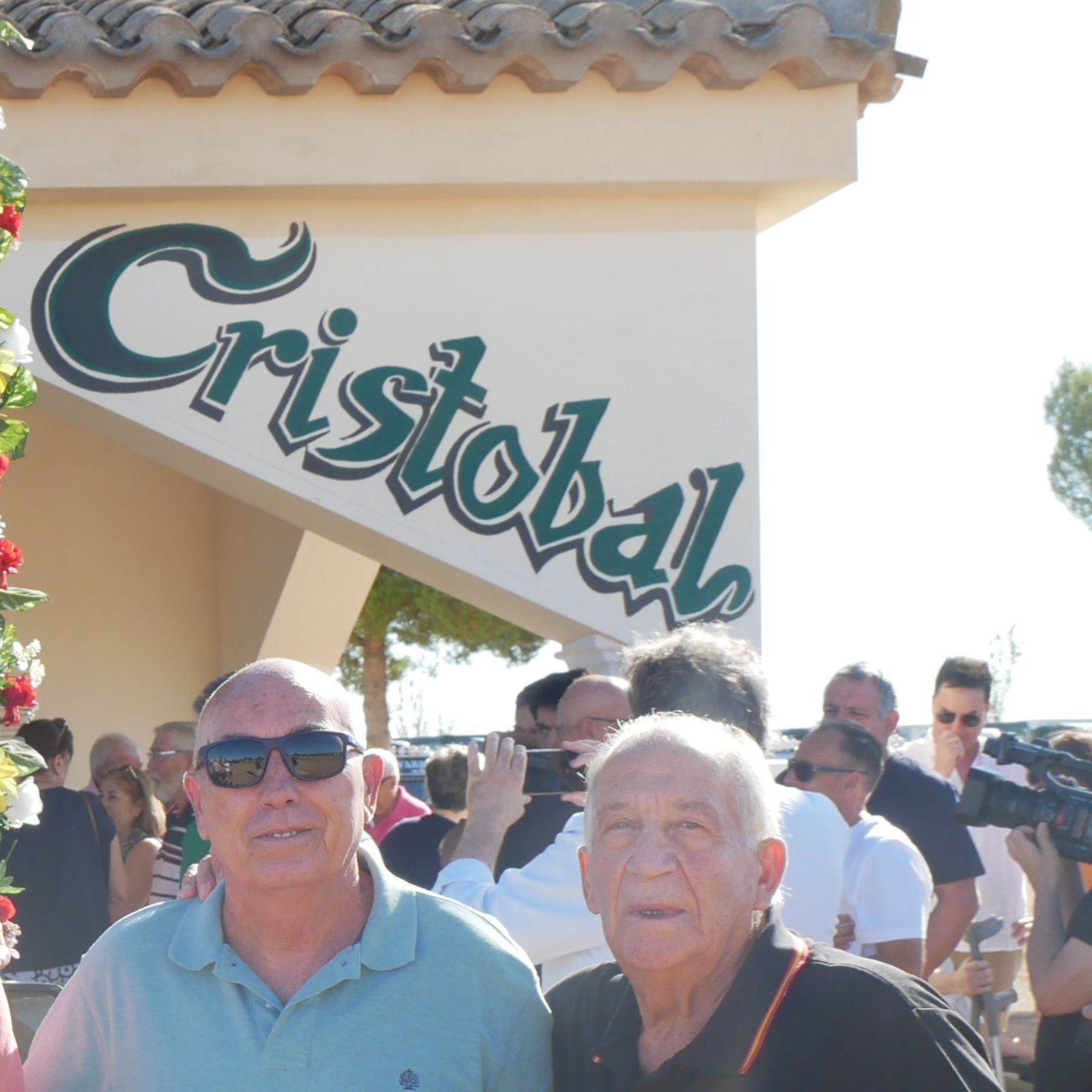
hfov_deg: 18.8
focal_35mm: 88
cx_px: -182
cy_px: 933
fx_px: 3141
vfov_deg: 19.4
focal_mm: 17
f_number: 6.3
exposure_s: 1/250
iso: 200
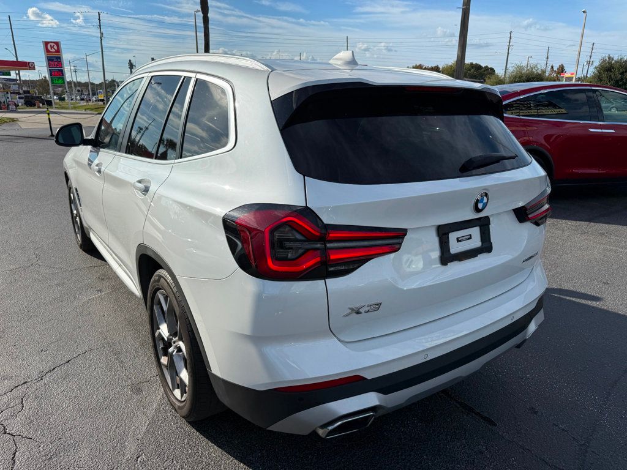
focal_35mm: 24
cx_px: 314
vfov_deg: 56.8
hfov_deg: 71.6
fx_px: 435
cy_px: 235
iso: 80
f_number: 1.78
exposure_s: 1/8130
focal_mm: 6.76
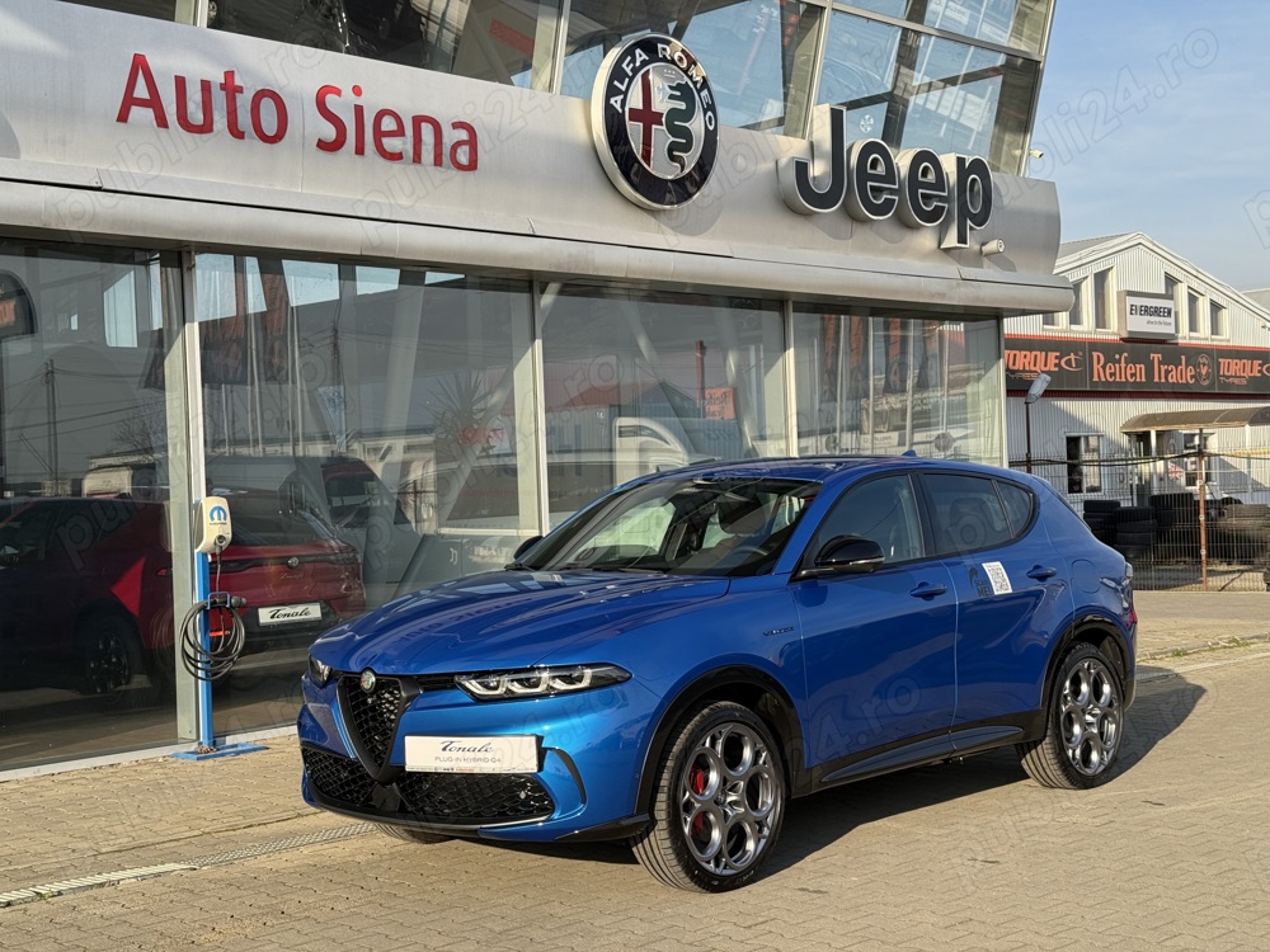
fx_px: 1761
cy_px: 476
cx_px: 635
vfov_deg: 30.3
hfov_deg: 39.7
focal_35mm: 48
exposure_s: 1/2342
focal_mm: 6.76
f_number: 1.78
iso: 80
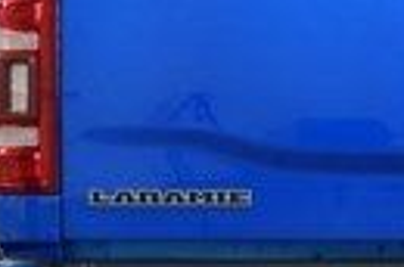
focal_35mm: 252
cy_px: 213
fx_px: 2821
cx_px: 516
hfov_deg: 8.1
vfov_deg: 5.4
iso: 800
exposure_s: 1/15
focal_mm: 34
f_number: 6.3
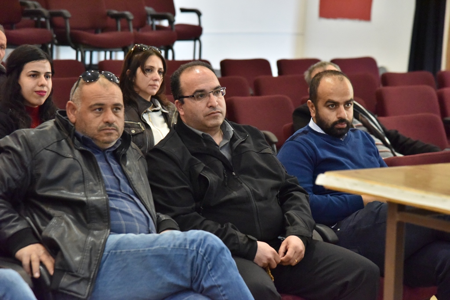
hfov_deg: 17.1
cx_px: 225
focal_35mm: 120
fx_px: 1500
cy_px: 150
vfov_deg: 11.4
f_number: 5.6
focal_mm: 120
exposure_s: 1/250
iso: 8000
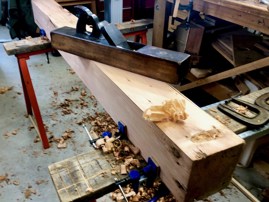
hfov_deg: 63.4
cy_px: 101
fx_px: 218
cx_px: 134
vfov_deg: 49.7
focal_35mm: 28
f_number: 1.8
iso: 32
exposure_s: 1/30
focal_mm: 3.99
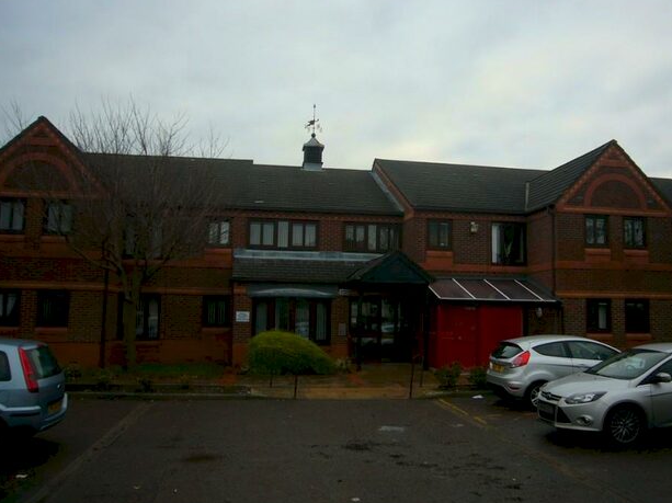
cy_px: 242
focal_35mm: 32
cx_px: 379
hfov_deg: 56.7
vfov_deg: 44.1
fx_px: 621
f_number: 2.8
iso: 80
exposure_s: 1/320
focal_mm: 4.6
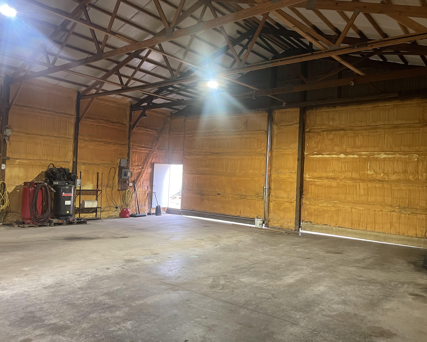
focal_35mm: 27
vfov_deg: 53.2
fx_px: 341
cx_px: 200
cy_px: 167
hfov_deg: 64.0
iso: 320
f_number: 1.6
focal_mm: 5.1
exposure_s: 1/60
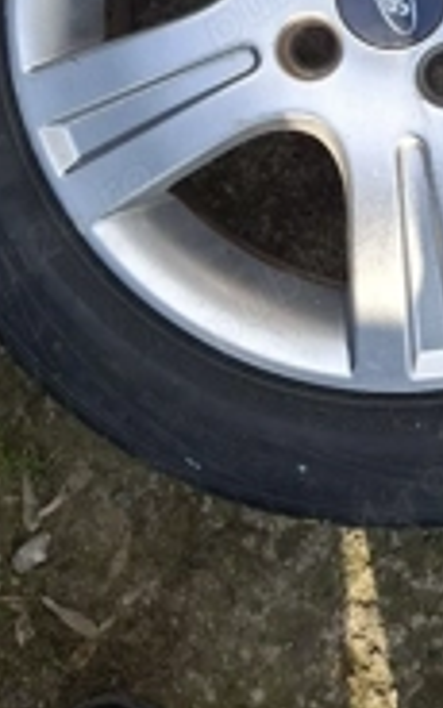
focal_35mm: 53
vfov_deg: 34.7
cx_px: 404
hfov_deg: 23.7
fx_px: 1024
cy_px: 0
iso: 50
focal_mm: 5.54
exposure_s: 1/588
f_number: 1.8
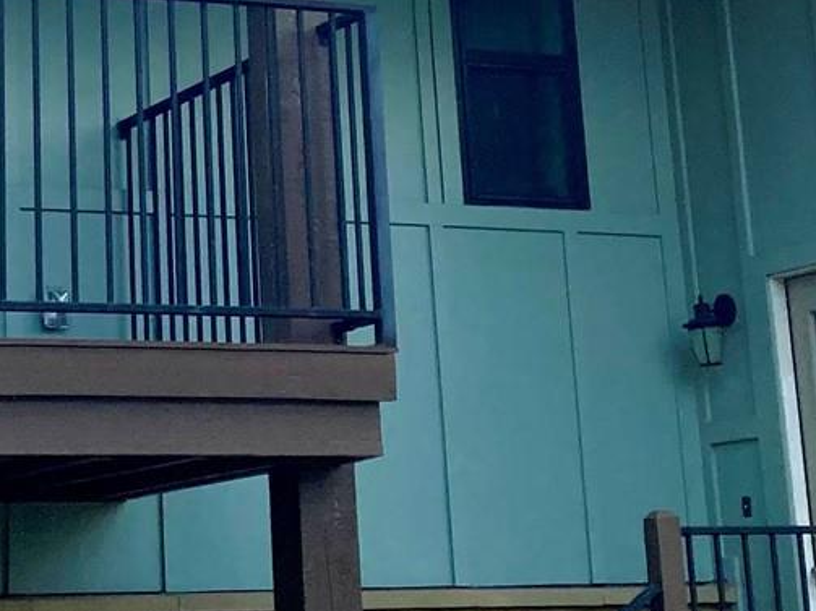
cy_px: -117
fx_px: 2687
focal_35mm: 114
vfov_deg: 12.7
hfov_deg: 17.1
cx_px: 169
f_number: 1.8
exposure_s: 1/2315
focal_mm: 3.99
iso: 20
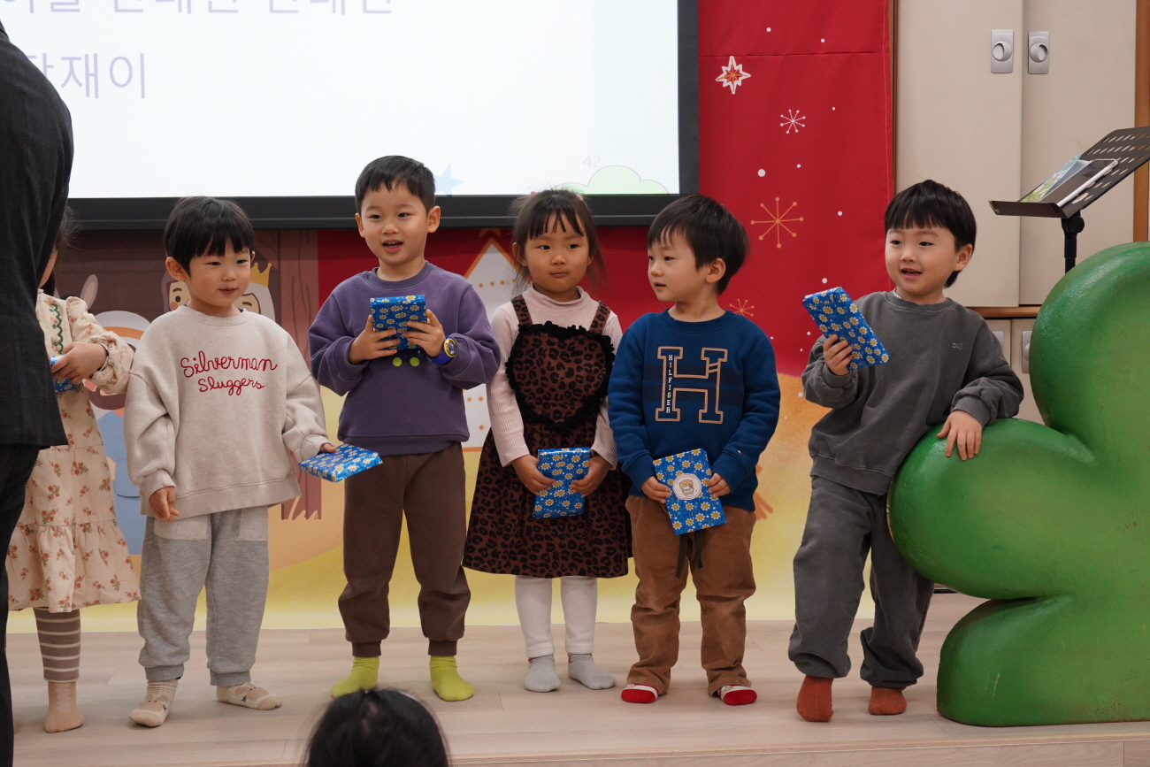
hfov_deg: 33.4
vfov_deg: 22.6
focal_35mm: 60
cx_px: 575
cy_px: 384
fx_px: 1917
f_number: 7.1
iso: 2500
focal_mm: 60
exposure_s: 1/100
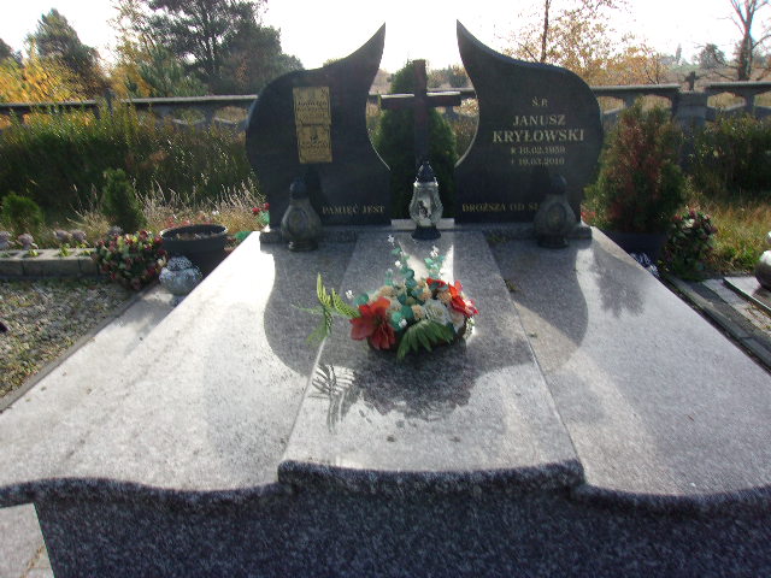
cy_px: 289
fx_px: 601
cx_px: 386
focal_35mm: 27
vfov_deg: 51.4
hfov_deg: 65.3
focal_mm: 4.9
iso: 80
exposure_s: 1/40
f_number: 10.4
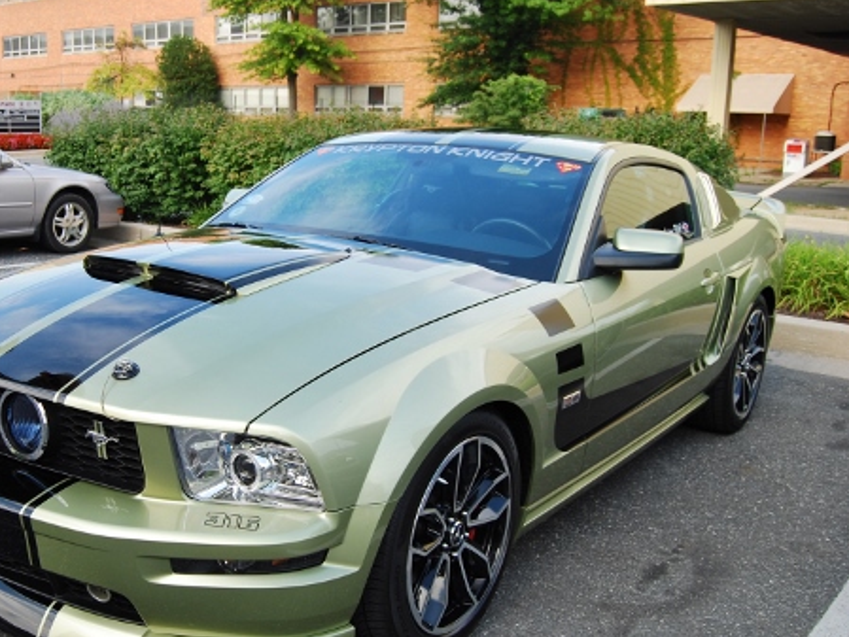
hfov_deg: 49.1
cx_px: 272
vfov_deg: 38.7
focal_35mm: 37
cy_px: 319
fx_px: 908
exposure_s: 1/125
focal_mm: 18
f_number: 5.6
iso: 160
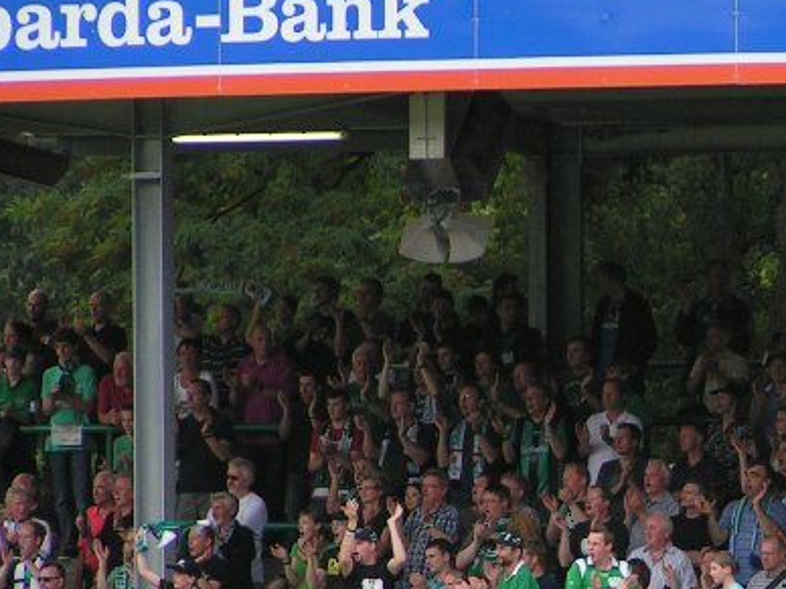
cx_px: 719
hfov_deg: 3.5
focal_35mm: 559
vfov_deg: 2.7
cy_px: 516
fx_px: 12693
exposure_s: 1/500
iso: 125
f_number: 3.5
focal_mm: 41.4
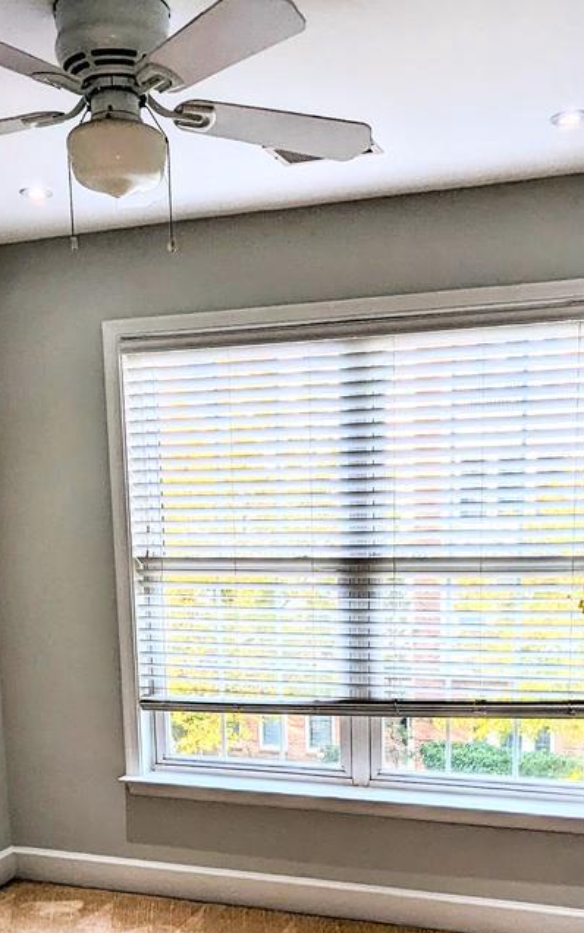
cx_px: 291
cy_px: 704
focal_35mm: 41
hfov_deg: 31.3
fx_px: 1043
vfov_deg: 46.4
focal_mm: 2.35
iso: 51
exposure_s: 1/82.3
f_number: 2.2
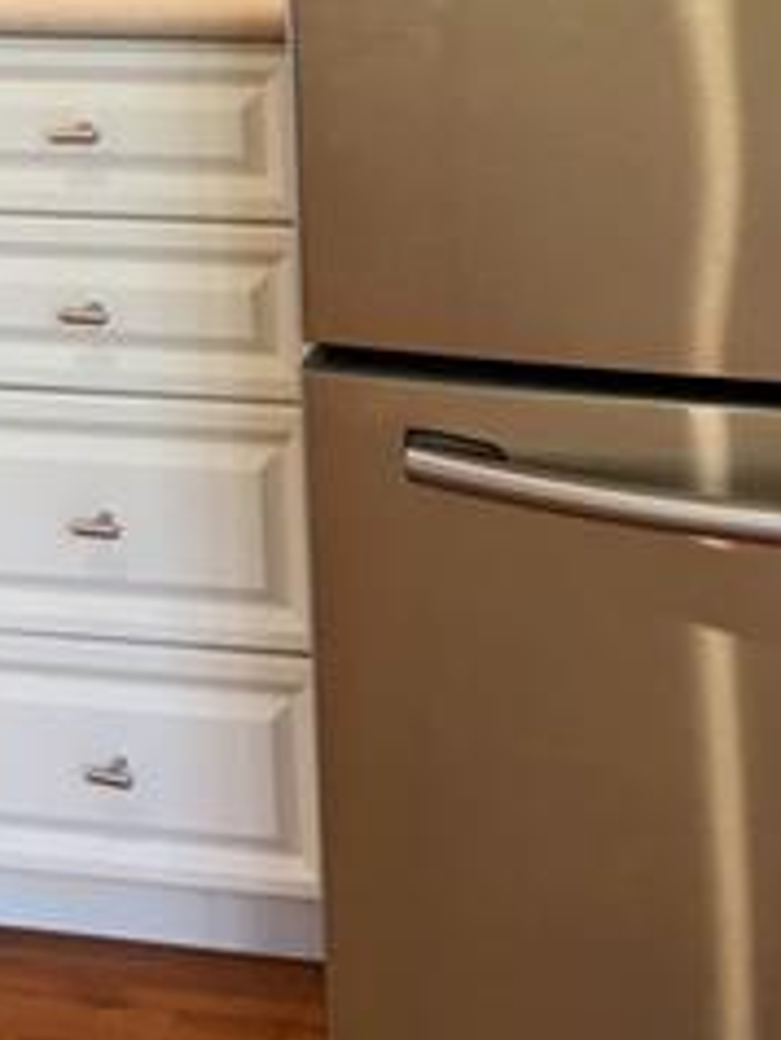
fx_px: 2825
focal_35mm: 94
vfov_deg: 19.5
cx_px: 303
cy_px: -255
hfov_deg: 15.7
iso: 25
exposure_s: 1/15
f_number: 2.2
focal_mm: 4.15
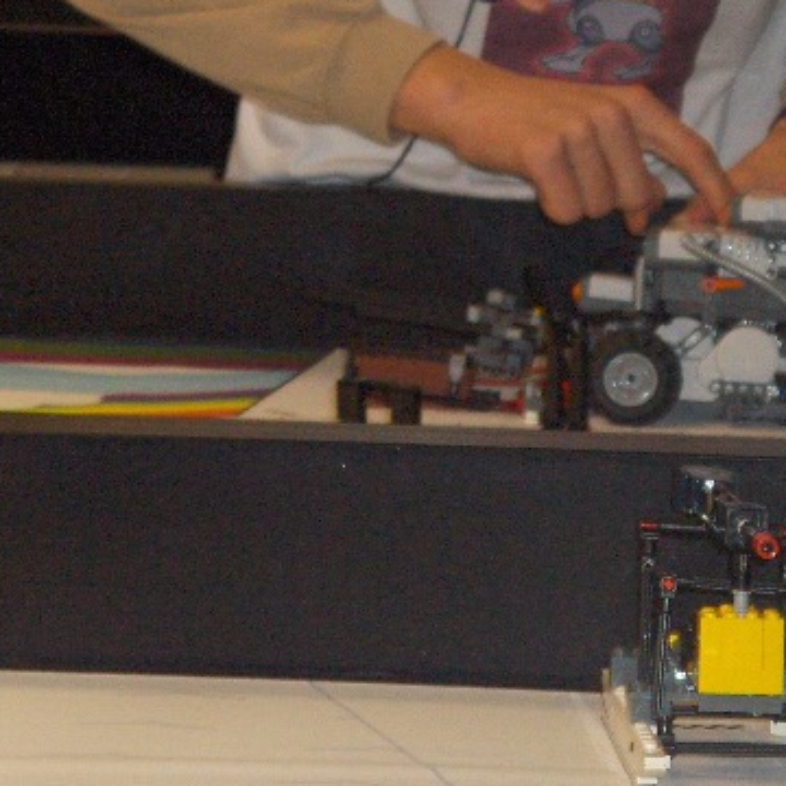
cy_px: 301
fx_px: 4727
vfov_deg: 9.5
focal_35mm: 184
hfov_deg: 9.5
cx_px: 360
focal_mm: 24.2
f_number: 4.5
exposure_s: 1/150
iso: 104
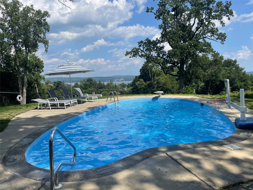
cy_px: 95
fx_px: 190
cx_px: 126
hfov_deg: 67.3
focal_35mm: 26
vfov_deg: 53.1
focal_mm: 4.2
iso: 32
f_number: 1.6
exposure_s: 1/4132
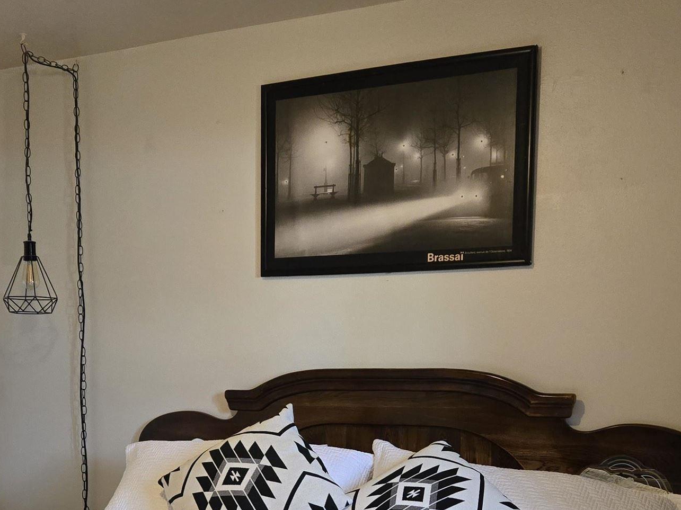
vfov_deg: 25.8
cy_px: 449
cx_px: 276
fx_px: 1082
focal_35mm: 55
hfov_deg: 34.8
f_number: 1.8
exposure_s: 1/120
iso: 500
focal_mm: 5.4
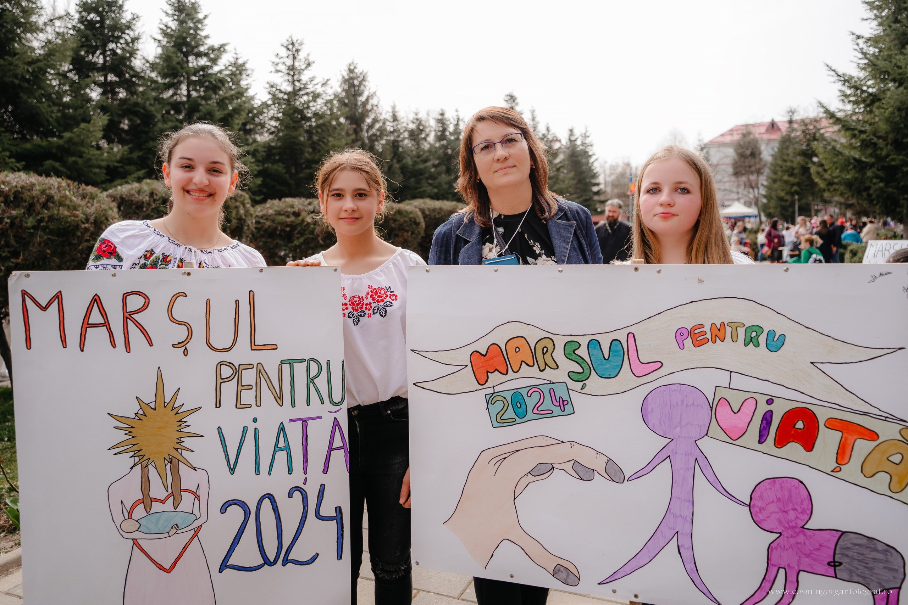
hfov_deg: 73.7
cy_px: 302
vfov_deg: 53.1
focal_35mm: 24
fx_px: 605
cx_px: 454
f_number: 2.8
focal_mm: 24
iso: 50
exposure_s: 1/400
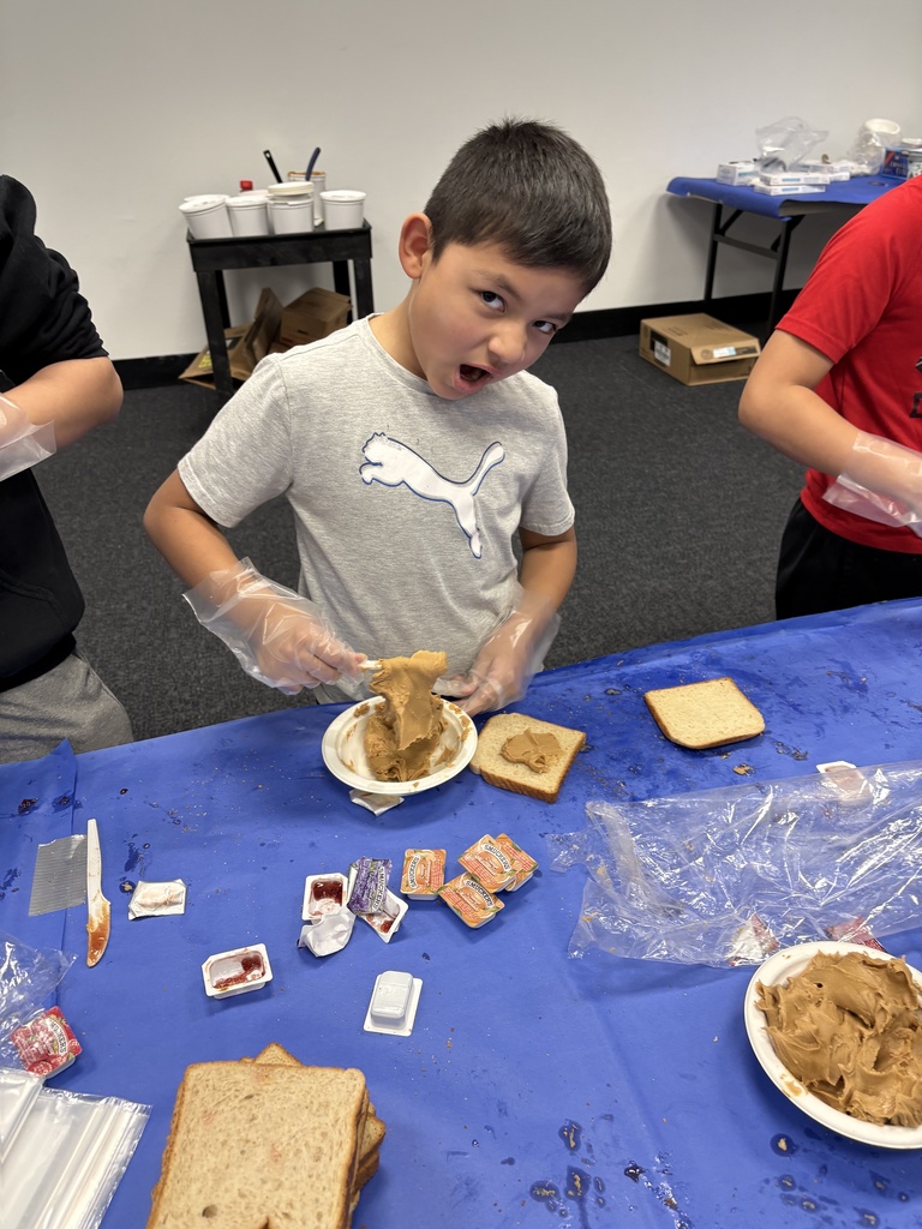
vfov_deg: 67.3
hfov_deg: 53.1
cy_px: 614
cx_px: 461
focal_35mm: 26
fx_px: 923
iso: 125
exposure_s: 1/60
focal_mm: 5.96
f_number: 1.6
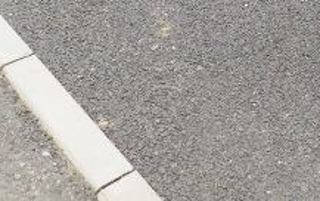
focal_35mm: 75
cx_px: 229
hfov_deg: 27.2
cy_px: -126
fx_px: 655
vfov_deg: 15.6
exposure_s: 1/250
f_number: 3
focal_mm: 4.1
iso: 125
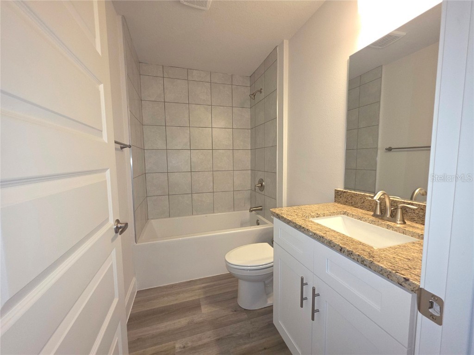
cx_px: 237
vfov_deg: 89.9
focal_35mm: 13
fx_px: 178
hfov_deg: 106.2
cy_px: 178
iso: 125
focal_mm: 2.2
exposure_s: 1/60.2
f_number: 1.9
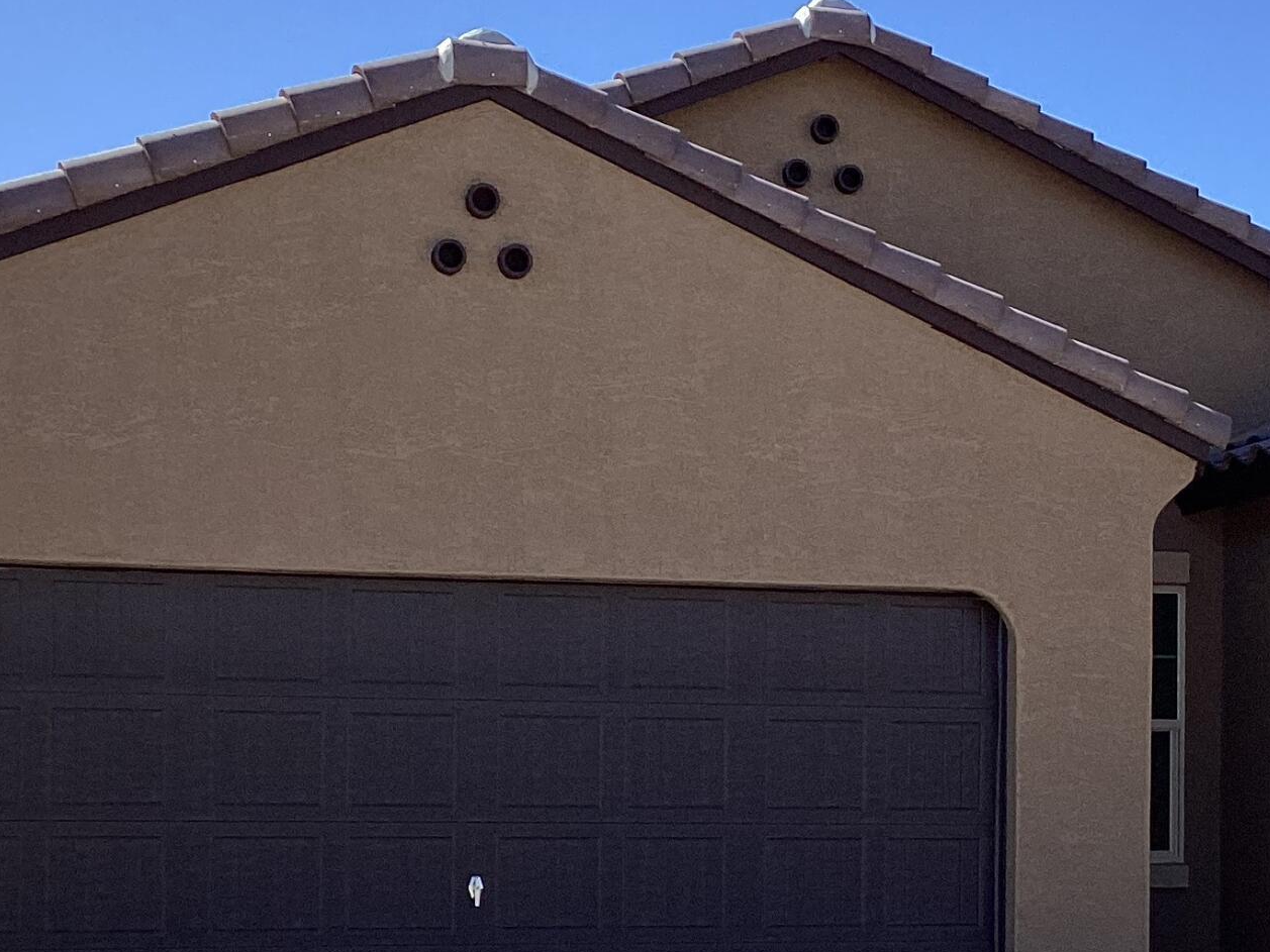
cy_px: 777
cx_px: 833
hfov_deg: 26.2
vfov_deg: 19.7
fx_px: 2715
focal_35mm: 74
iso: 25
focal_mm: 3.3
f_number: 2.4
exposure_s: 1/1314
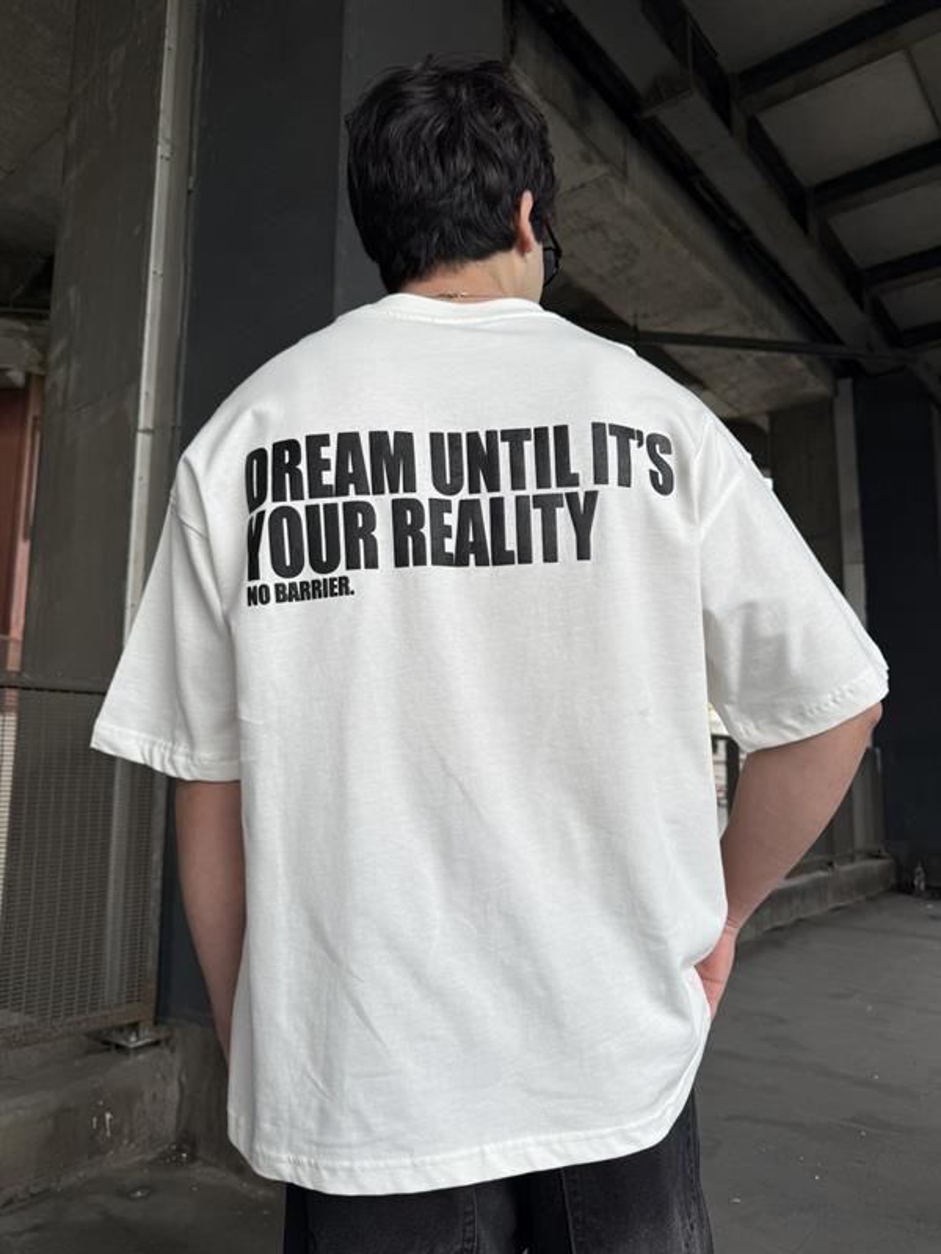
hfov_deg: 56.8
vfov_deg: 71.6
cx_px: 470
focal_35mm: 24
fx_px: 870
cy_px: 627
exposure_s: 1/1464
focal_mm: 6.76
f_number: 1.78
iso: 80
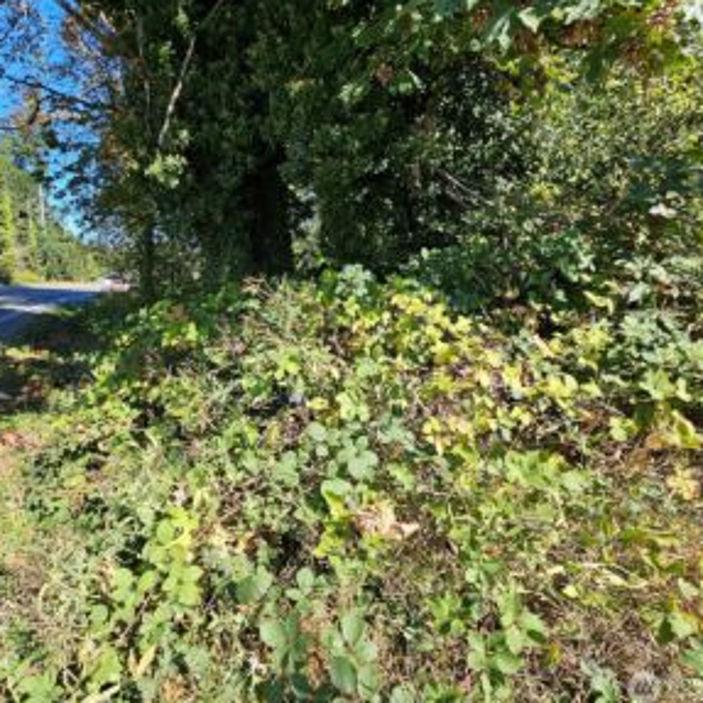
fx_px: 368
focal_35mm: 16
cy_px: 345
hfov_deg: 86.8
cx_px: 296
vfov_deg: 87.4
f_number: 2.2
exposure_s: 1/832
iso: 50
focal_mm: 2.2
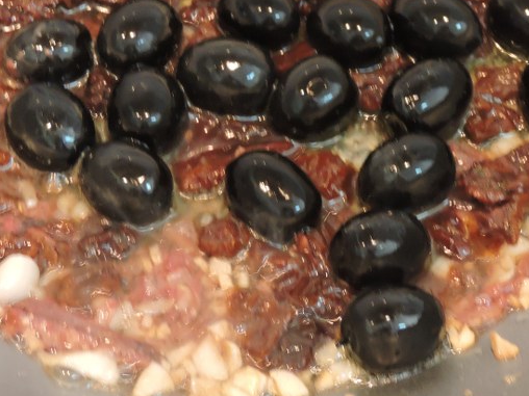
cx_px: 321
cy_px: 39
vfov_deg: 11.7
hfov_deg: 15.6
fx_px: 1926
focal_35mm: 126
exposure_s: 1/15
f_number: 3.7
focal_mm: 10.7
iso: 500
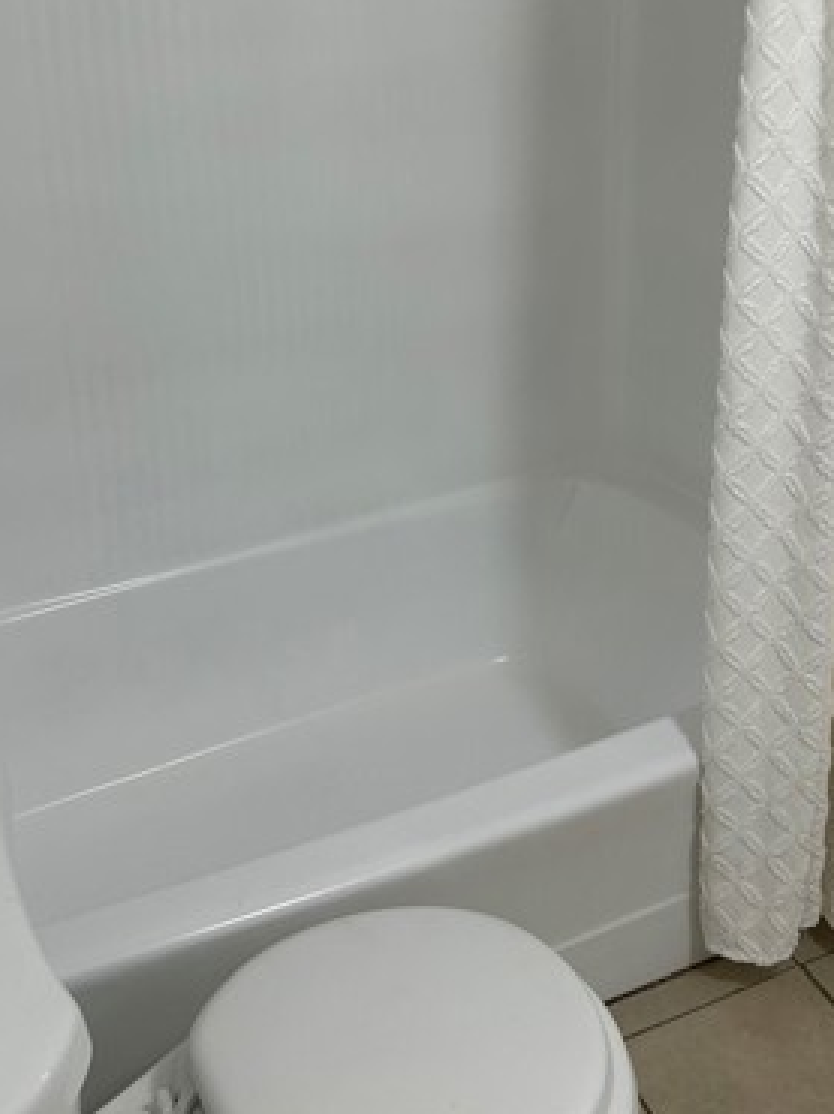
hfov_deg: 32.1
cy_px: 256
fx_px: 1447
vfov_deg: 40.7
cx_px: 358
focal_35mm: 45
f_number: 1.5
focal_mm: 5.7
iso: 100
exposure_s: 1/120
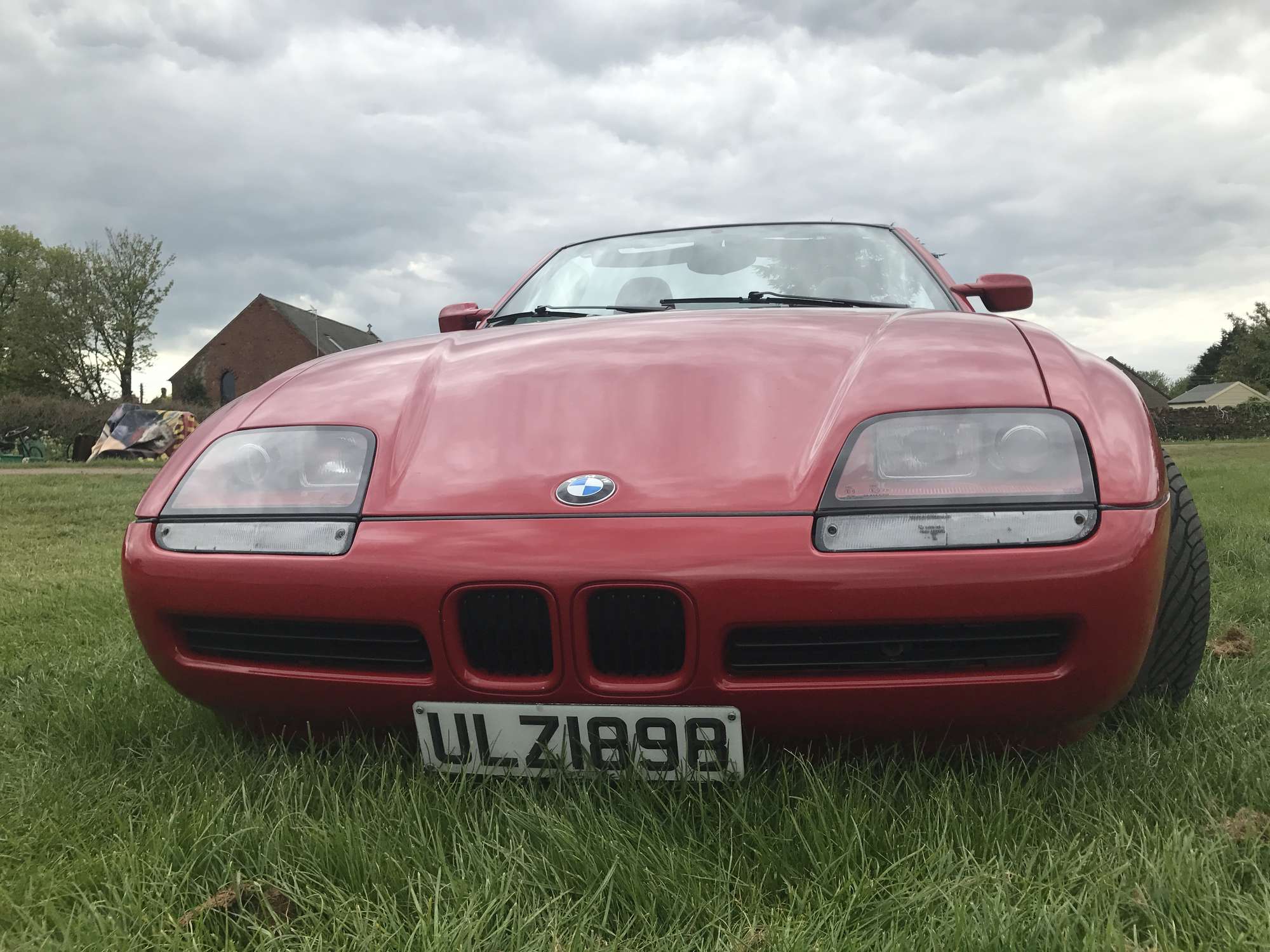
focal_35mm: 28
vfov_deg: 49.7
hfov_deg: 63.4
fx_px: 1027
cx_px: 635
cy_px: 476
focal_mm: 3.99
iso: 20
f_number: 1.8
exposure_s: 1/1294
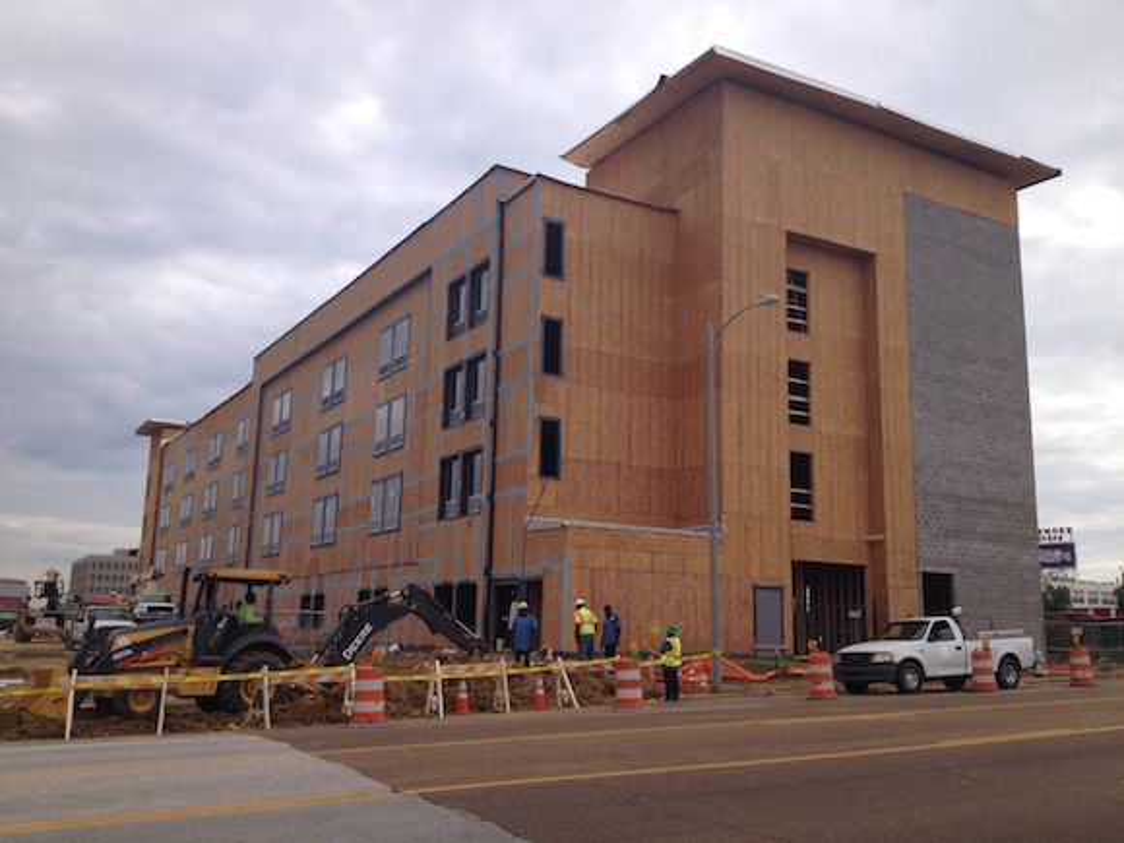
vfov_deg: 40.7
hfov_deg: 52.6
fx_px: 1136
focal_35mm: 35
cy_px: 422
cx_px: 562
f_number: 2.4
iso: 50
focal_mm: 4.28
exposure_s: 1/1200
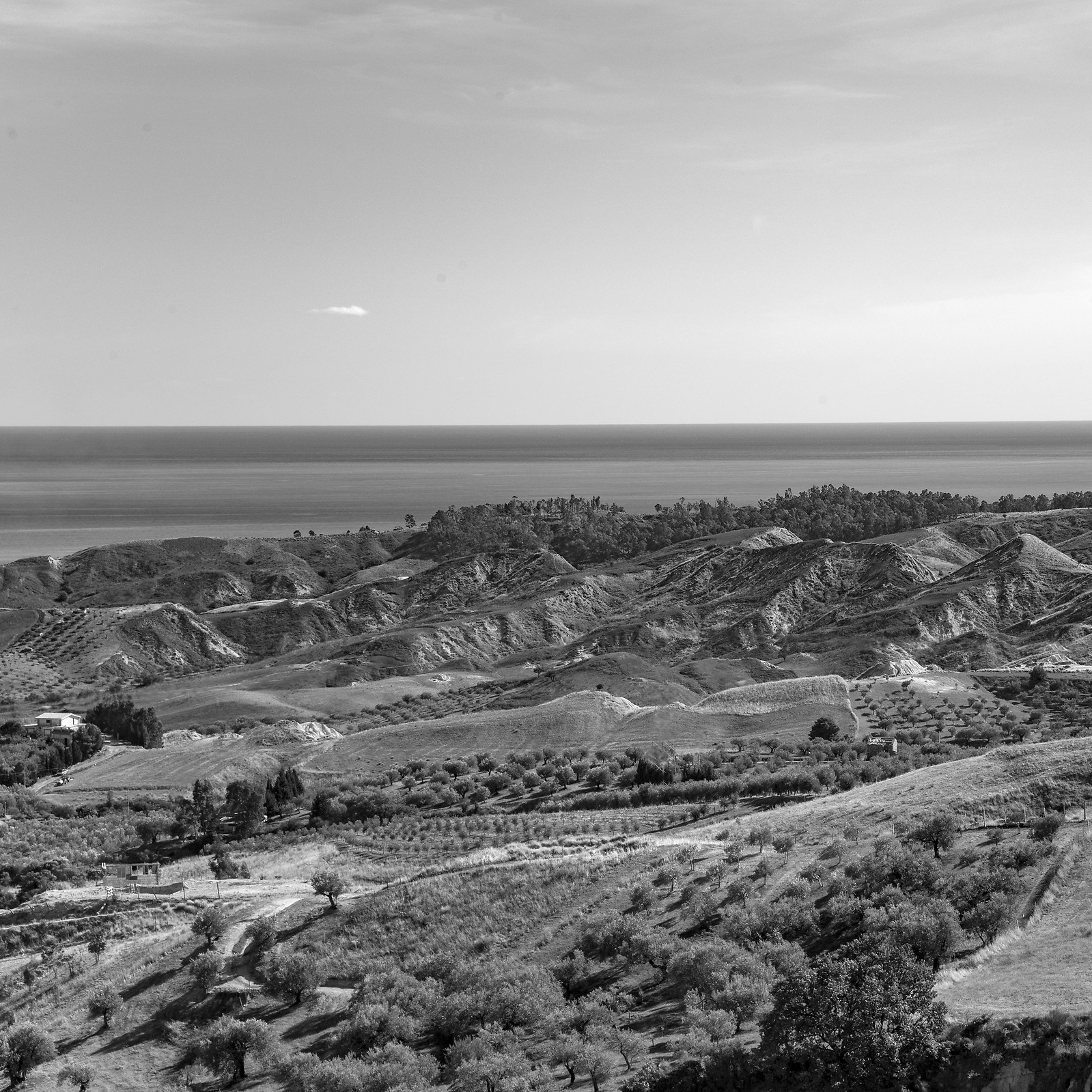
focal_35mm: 134
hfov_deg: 13.0
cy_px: 546
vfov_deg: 13.0
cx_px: 773
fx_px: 4783
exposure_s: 1/250
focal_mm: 105
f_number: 11
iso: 200
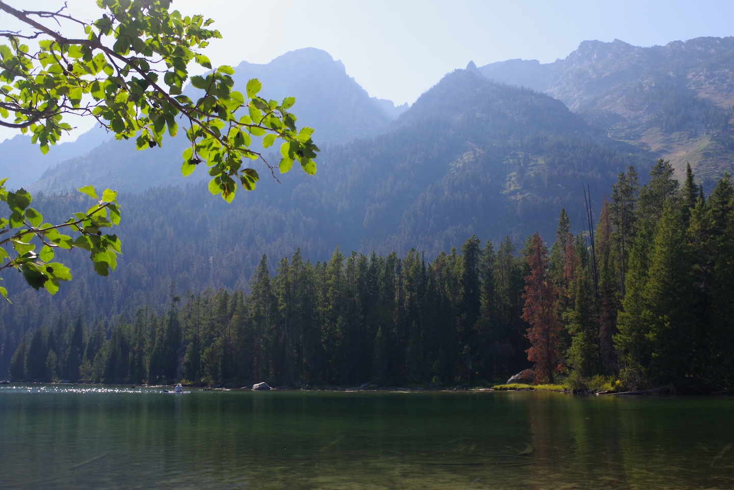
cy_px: 245
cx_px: 367
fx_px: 734
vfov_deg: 36.9
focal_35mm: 36
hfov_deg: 53.1
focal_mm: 24.38
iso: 400
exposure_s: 1/100
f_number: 10
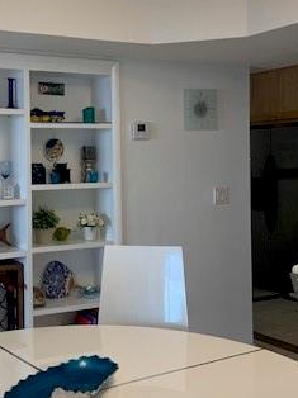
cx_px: 89
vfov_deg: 36.1
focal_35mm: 53
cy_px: 170
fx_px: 609
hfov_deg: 27.2
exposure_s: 1/60
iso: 64
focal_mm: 4.25
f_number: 1.8
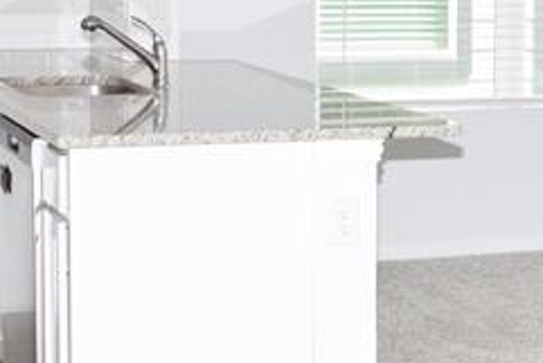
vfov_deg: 9.8
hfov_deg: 14.1
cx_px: 685
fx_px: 2113
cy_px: 81
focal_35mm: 140
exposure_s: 1/125
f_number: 5.6
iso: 400
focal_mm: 22
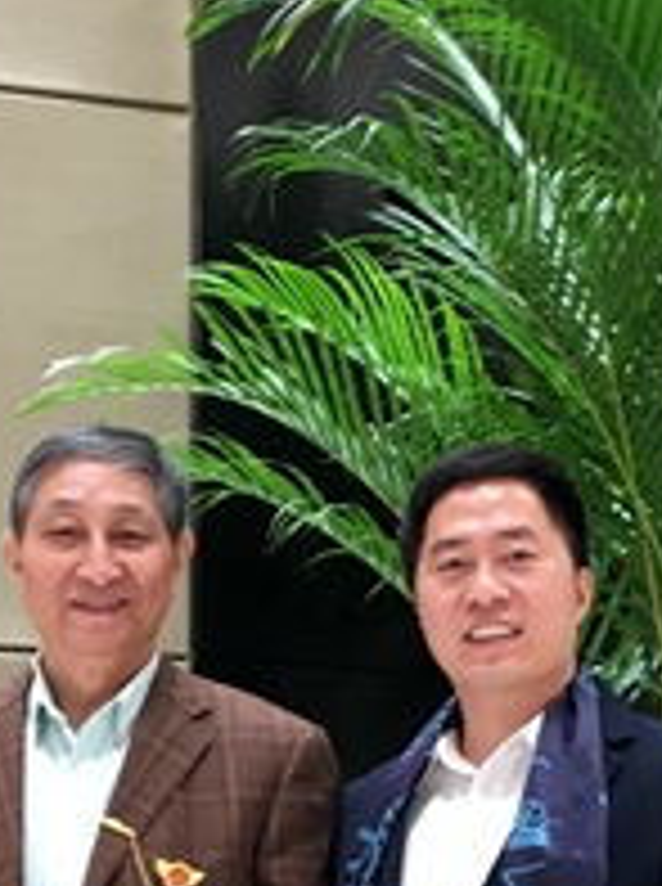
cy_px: 810
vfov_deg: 16.5
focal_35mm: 118
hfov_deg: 12.5
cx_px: 275
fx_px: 3019
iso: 64
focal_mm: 4.15
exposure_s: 1/33
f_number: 2.2
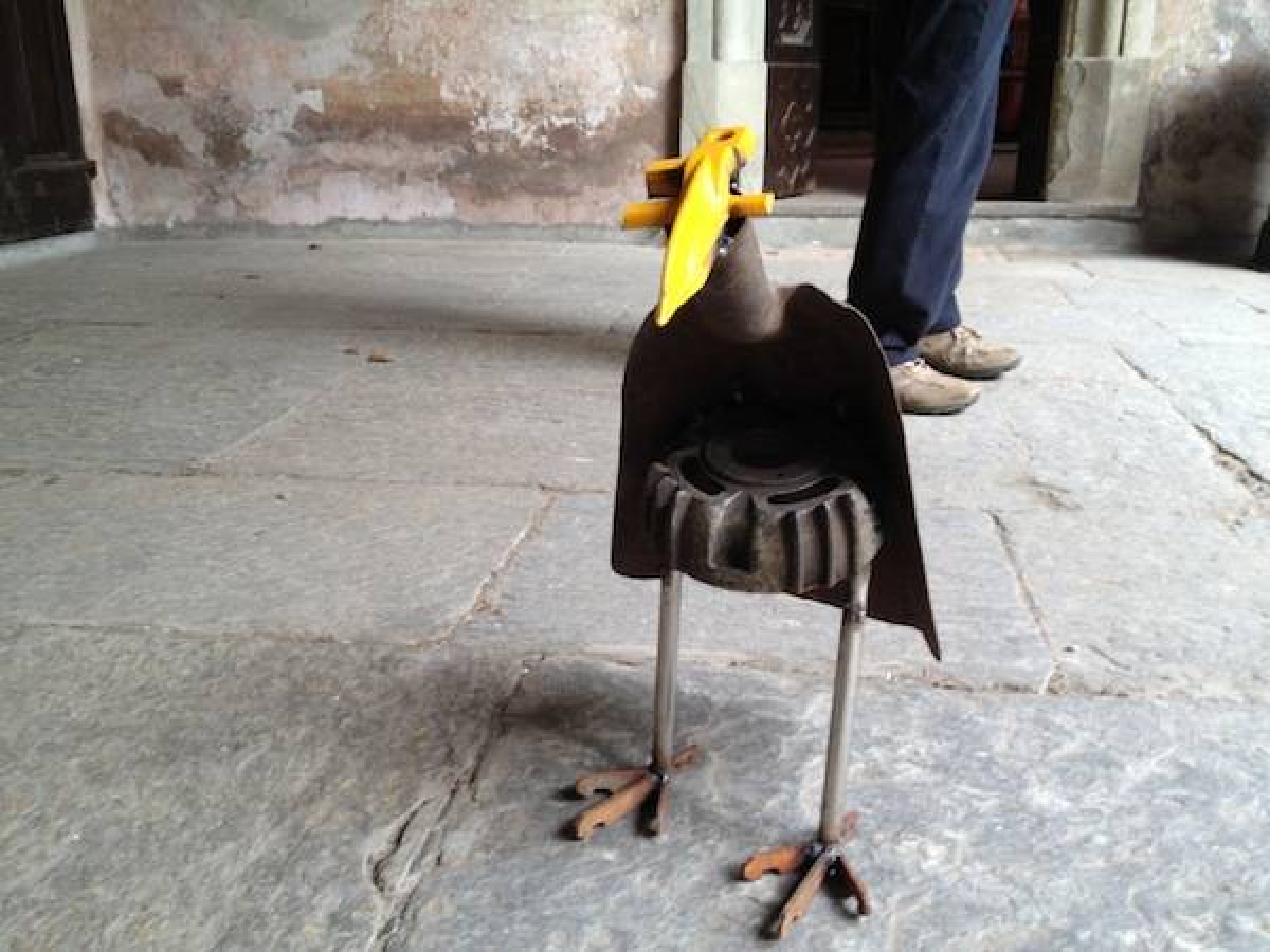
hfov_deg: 52.6
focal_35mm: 35
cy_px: 476
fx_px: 1284
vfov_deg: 40.7
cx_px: 635
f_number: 2.4
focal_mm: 4.28
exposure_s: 1/20
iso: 50
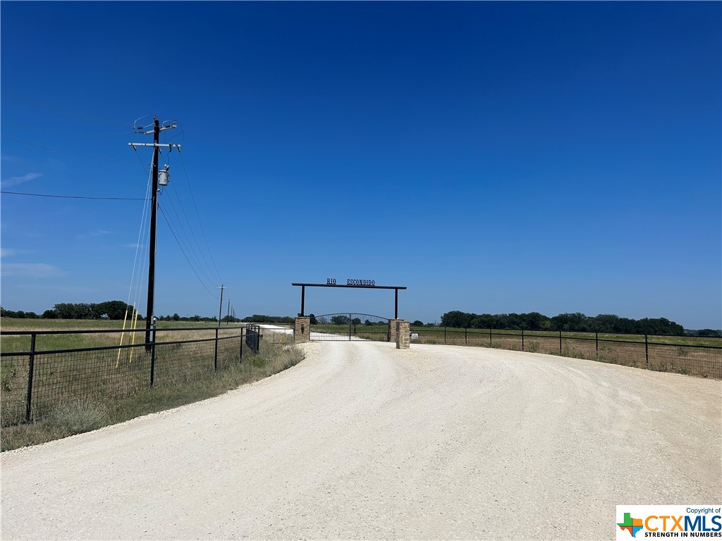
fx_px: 542
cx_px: 361
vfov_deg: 53.1
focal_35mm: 26
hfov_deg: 67.3
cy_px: 270
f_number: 1.5
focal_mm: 5.7
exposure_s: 1/11364
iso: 50
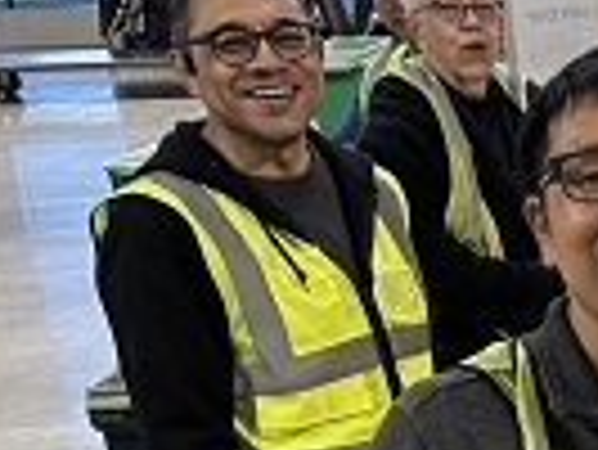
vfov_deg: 12.8
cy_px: 742
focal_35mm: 108
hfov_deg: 14.1
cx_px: 1322
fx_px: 1867
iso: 200
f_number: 1.78
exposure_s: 1/120
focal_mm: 6.76
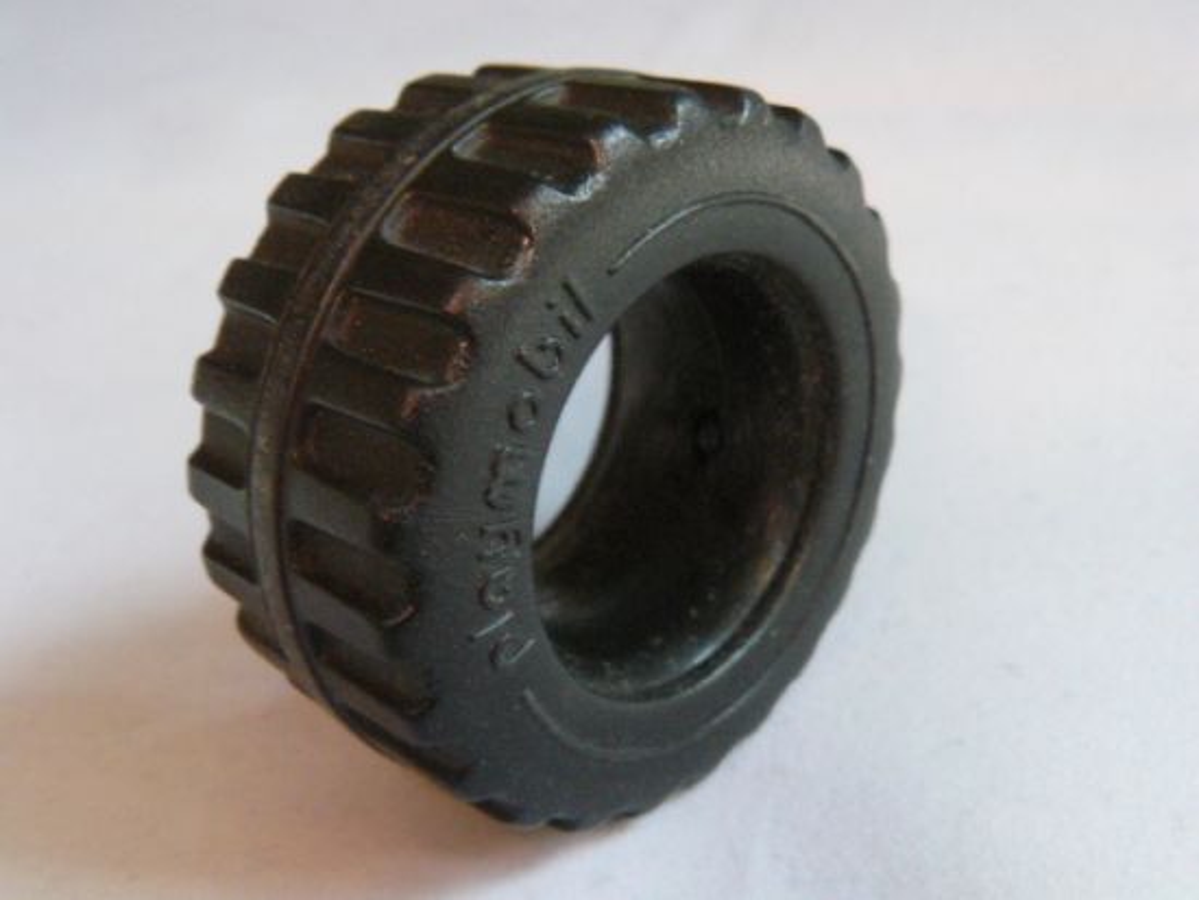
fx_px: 1247
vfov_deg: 39.7
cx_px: 600
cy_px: 450
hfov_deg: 51.3
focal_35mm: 36
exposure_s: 1/8
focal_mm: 6
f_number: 4
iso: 400
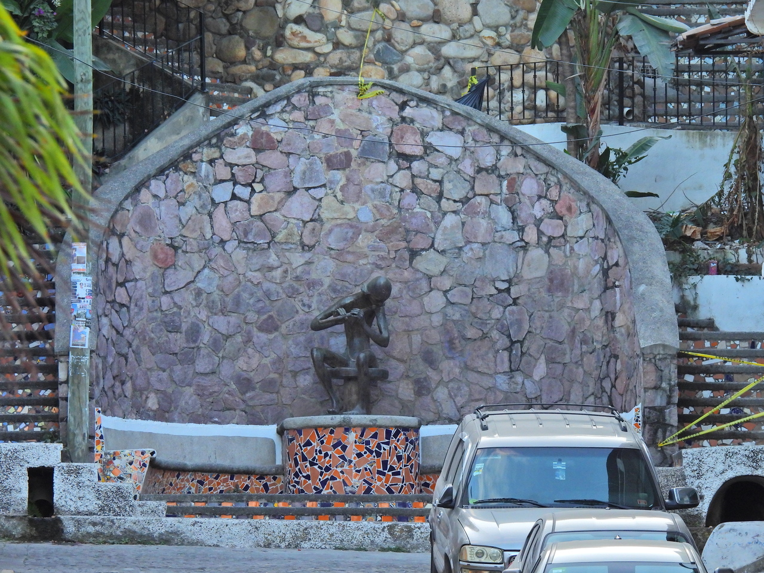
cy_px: 286
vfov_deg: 3.0
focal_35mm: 500
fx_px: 11035
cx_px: 382
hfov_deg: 4.0
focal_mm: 89.2
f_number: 5
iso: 400
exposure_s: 1/200
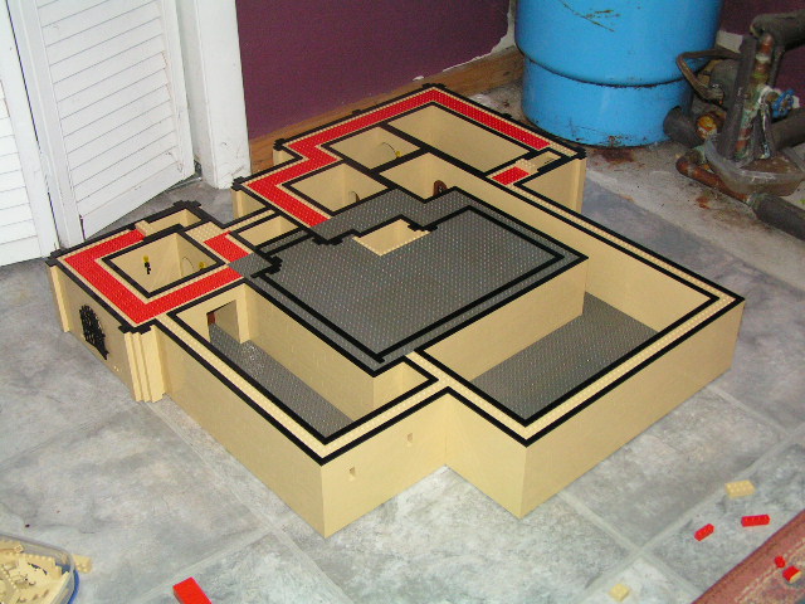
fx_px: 1023
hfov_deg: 42.9
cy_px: 302
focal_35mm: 44
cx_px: 402
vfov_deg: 32.9
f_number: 2.8
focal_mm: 7.4
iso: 200
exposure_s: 1/50
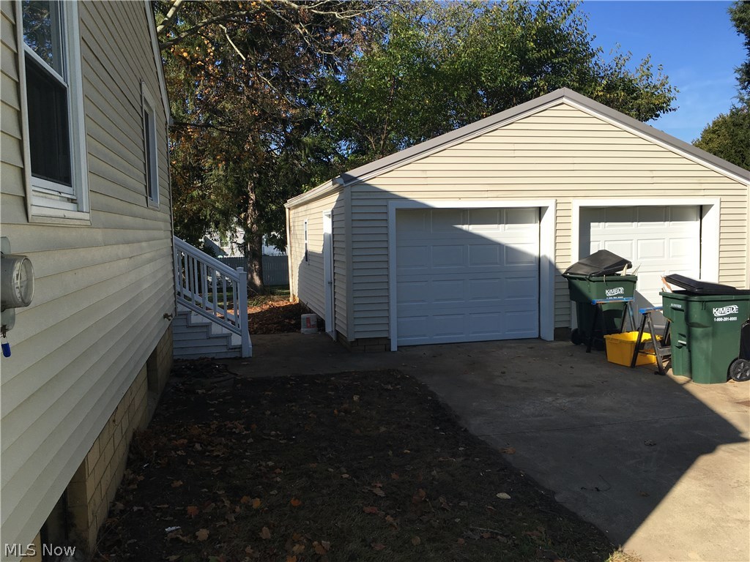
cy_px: 281
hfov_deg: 61.7
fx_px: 628
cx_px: 375
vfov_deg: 48.2
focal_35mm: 29
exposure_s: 1/1166
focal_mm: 4.15
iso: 25
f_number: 2.2
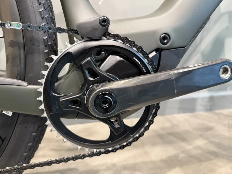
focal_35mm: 24
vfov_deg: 56.8
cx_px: 116
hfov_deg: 71.6
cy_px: 87
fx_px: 161
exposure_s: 1/50
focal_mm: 6.76
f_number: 1.78
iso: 250
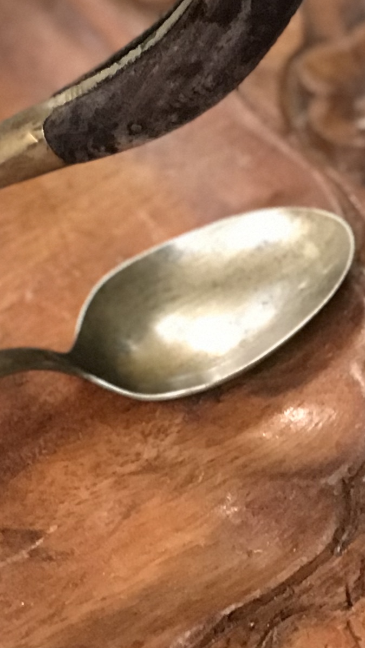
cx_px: -301
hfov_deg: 6.5
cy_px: 58
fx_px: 3131
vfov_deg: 11.7
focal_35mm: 182
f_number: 2.8
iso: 250
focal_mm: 6.6
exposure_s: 1/50
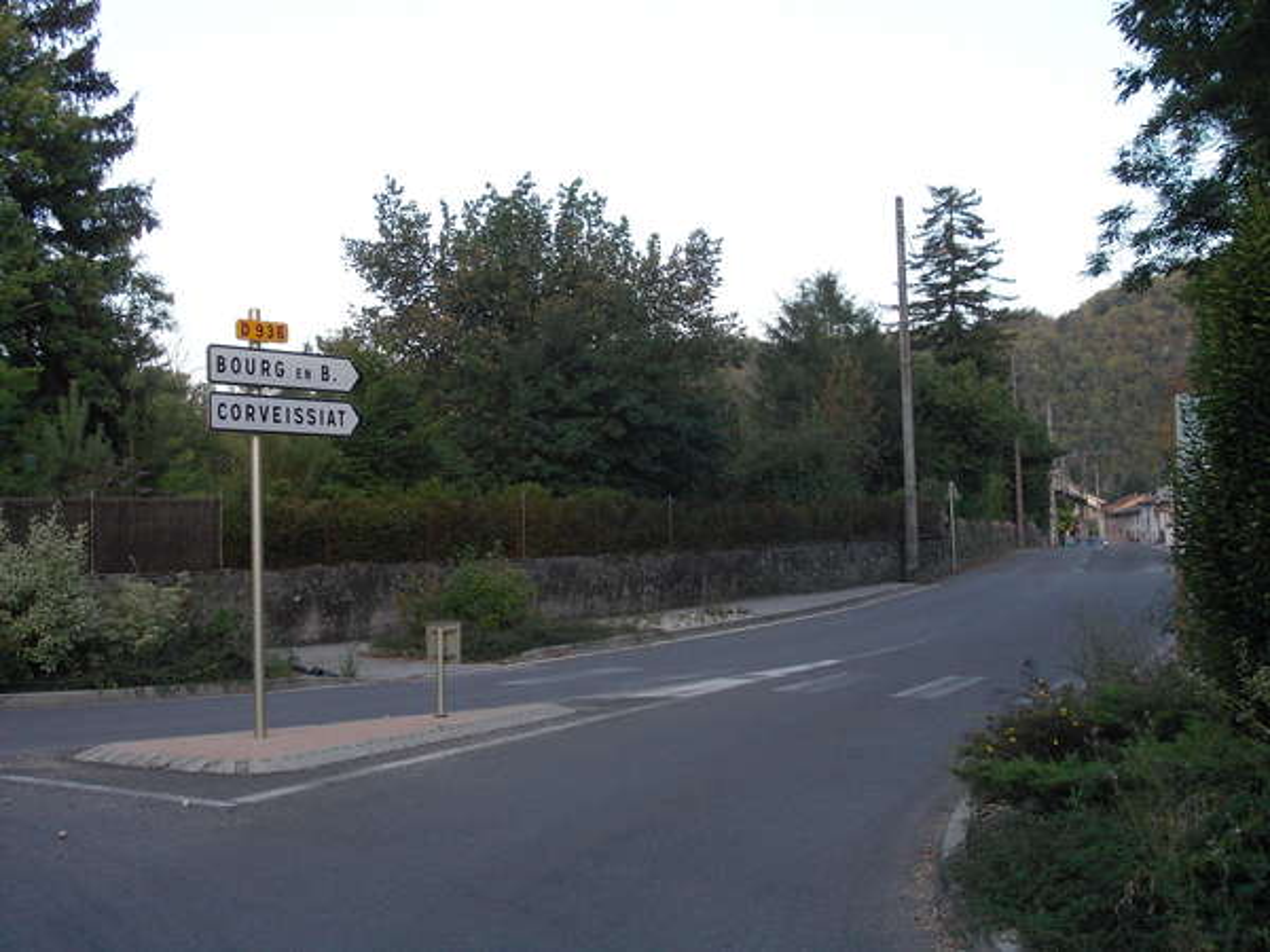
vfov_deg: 28.6
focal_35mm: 51
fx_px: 1871
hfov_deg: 37.5
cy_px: 476
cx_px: 635
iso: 80
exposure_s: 1/200
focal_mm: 7.2
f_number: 3.6
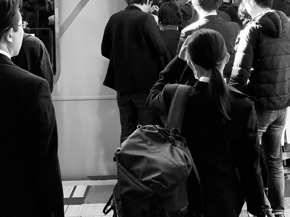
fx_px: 779
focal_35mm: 93
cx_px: 238
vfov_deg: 15.8
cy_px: 42
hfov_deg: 20.8
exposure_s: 1/100
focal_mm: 6
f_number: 2.4
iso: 125
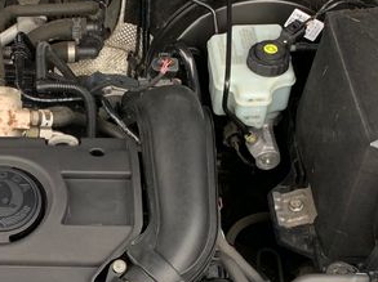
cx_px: 50
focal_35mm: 91
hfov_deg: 21.2
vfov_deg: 16.1
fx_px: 992
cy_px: 214
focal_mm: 4.25
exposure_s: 1/121
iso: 50
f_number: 1.8
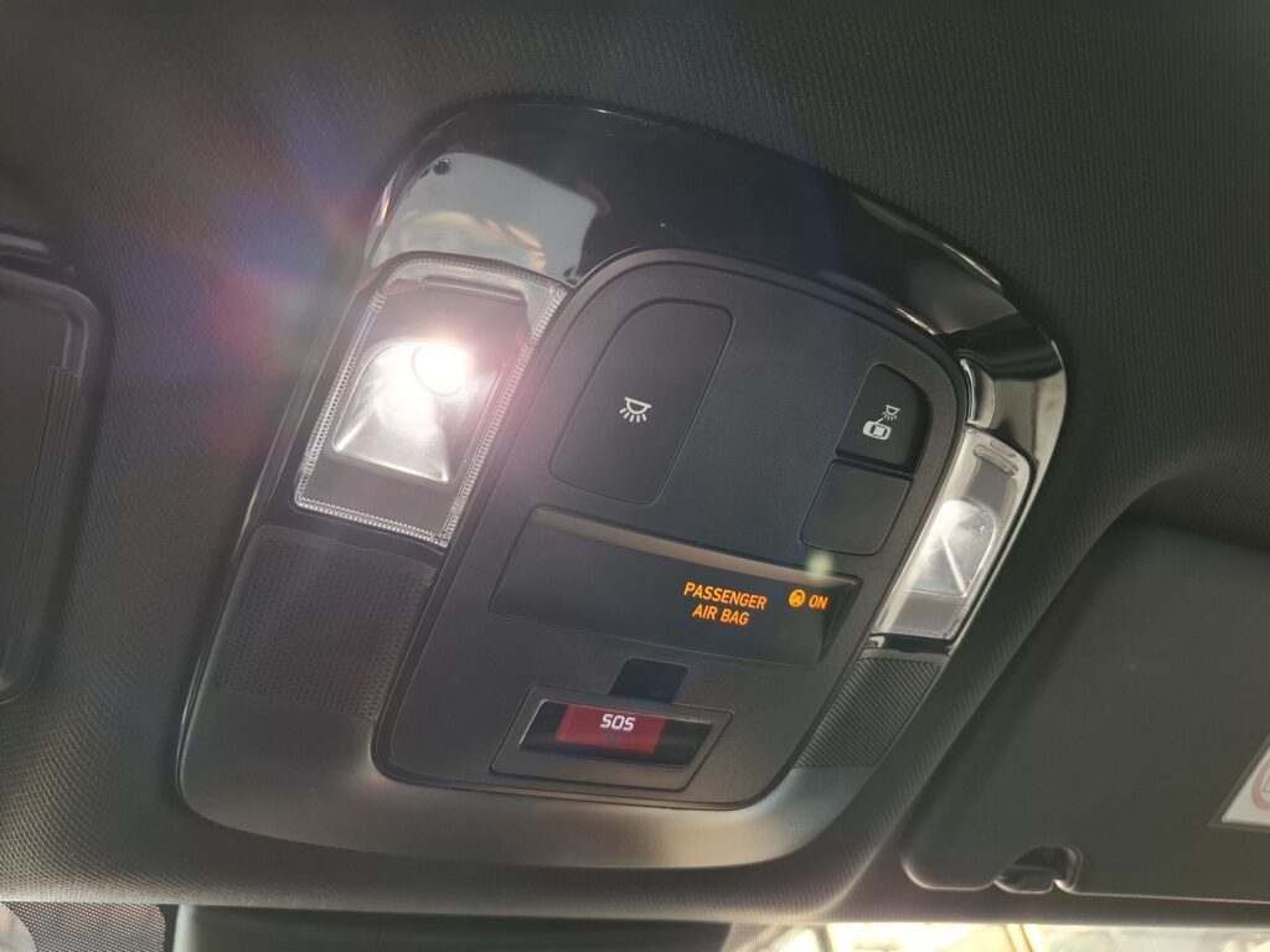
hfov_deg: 73.9
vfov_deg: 58.9
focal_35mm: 23
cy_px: 476
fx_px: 844
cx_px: 635
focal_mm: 5.54
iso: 320
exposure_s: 1/50
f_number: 1.8
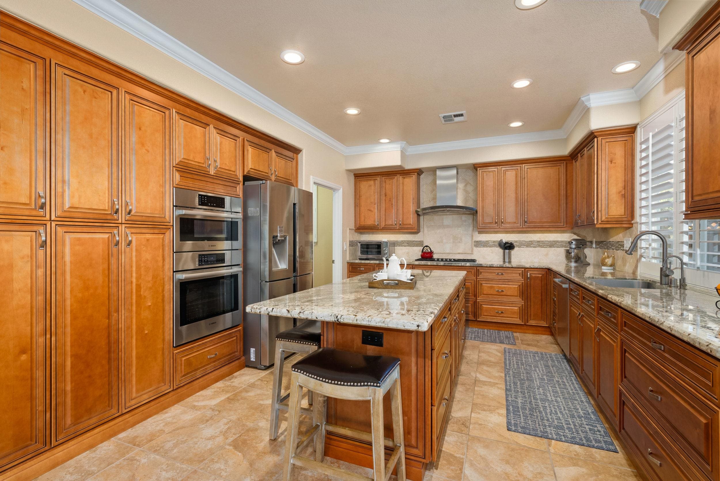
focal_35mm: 16
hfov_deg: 96.7
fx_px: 320
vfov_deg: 73.8
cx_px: 360
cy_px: 240
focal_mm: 16
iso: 400
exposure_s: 1/1.67
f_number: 9
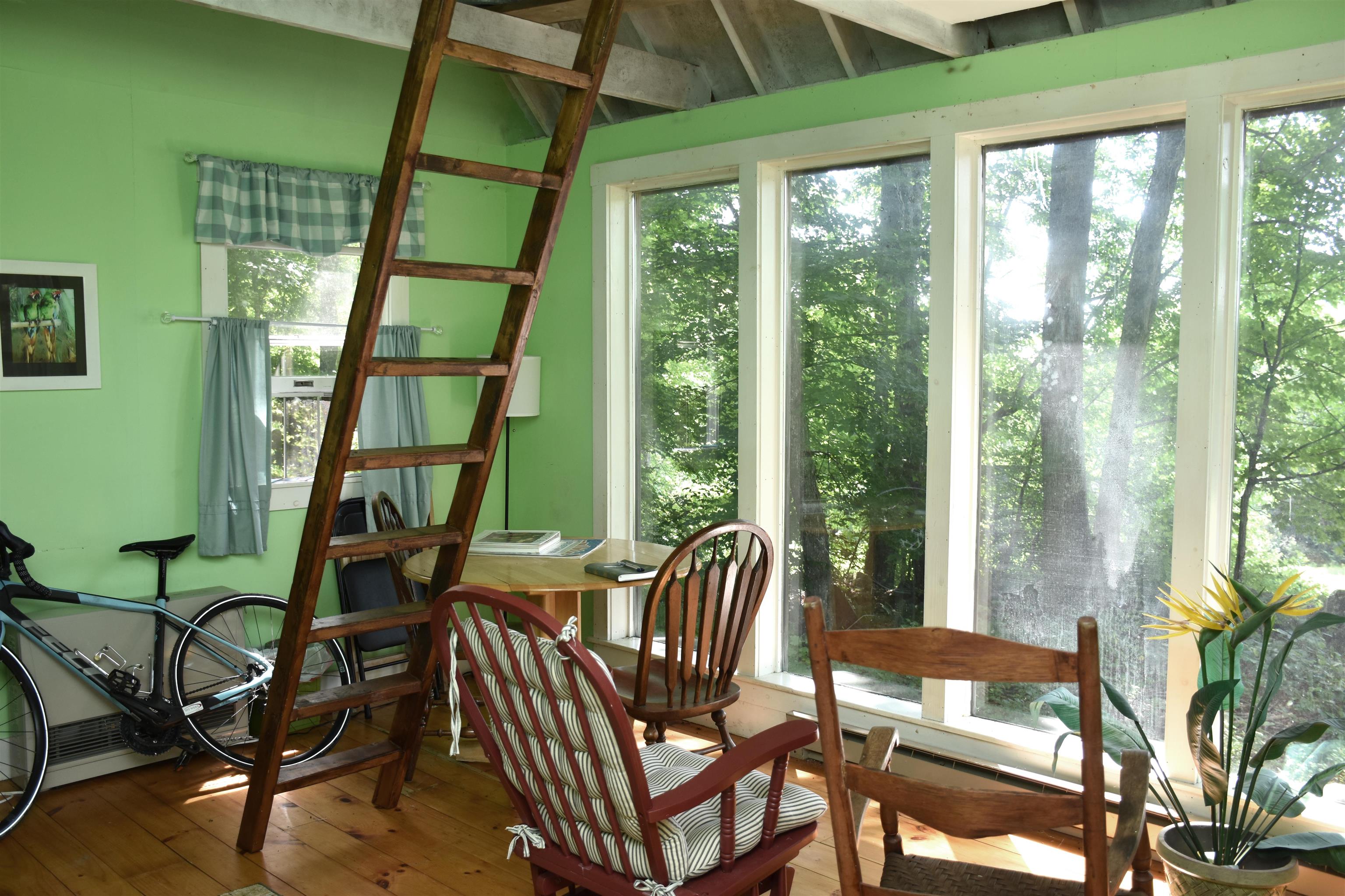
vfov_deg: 43.6
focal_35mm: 30
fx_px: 1121
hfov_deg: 61.9
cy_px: 448
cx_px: 672
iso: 200
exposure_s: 1/80
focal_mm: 20
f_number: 4.5
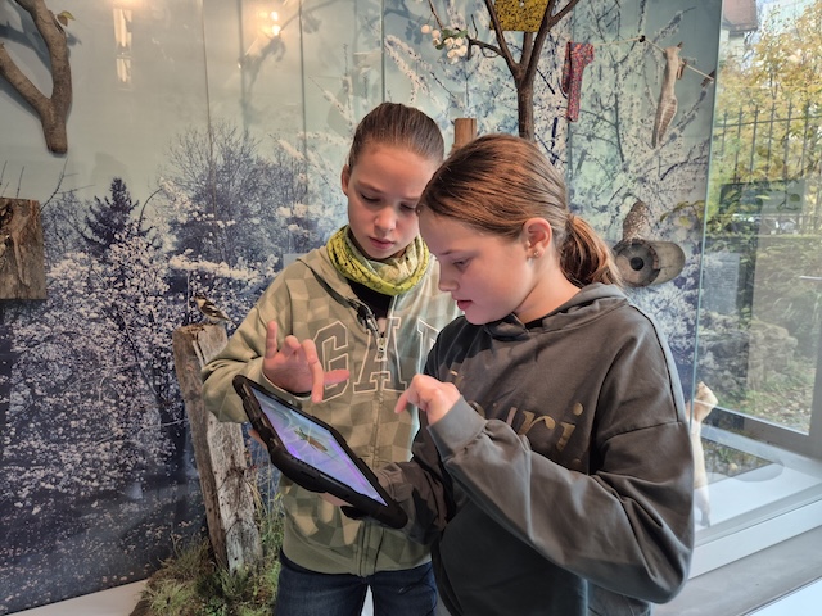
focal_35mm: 23
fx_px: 546
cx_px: 411
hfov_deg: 73.9
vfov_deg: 58.9
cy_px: 308
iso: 320
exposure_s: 1/100
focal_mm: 5.4
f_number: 1.8
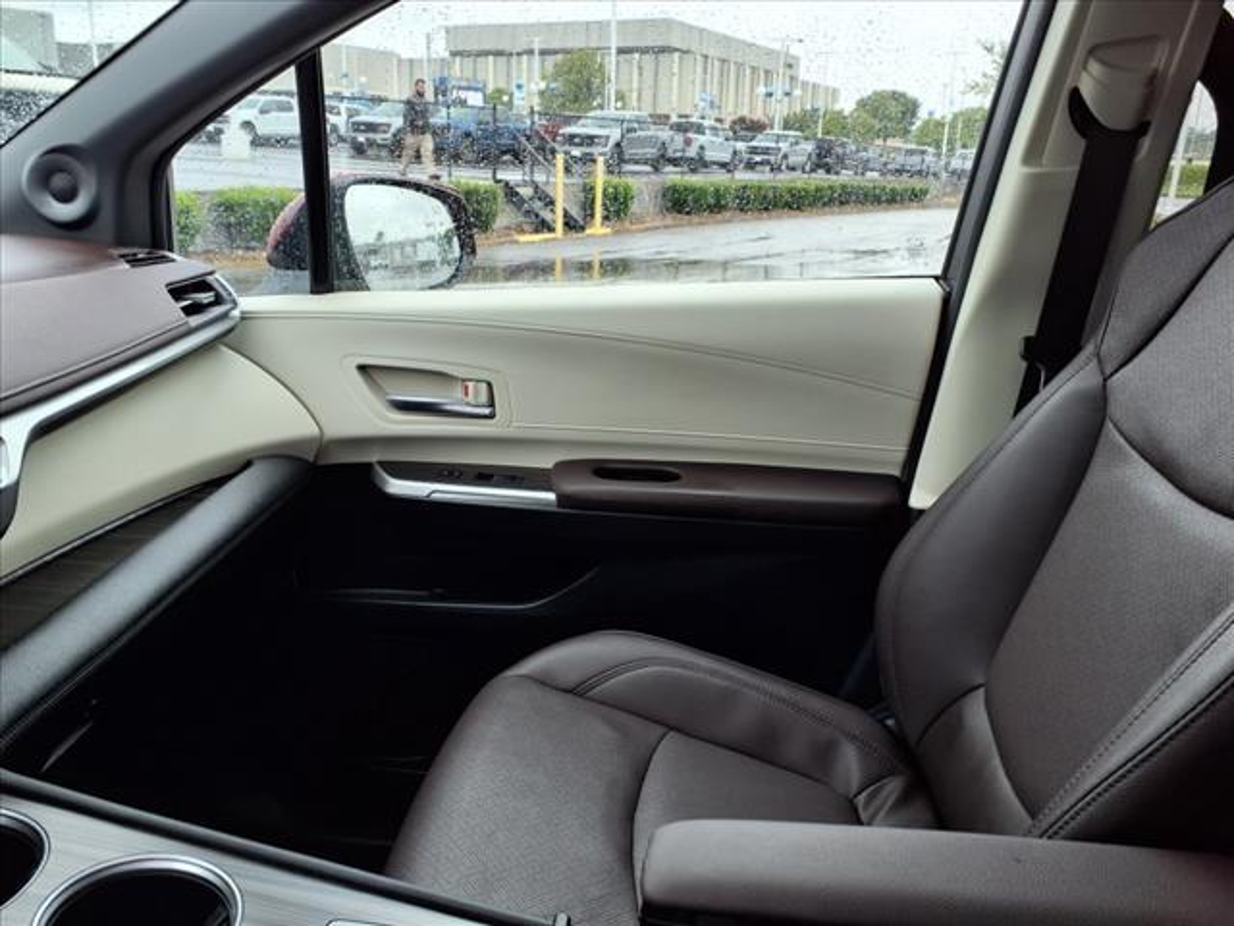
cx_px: 617
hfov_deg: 65.3
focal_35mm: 27
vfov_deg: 51.4
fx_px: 963
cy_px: 463
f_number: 1.9
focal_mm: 3.58
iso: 40
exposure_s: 1/294
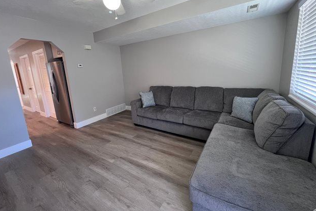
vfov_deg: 80.9
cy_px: 93
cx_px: 158
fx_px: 123
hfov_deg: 104.3
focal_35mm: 14
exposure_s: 1/60
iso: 320
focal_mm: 1.57
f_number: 1.8
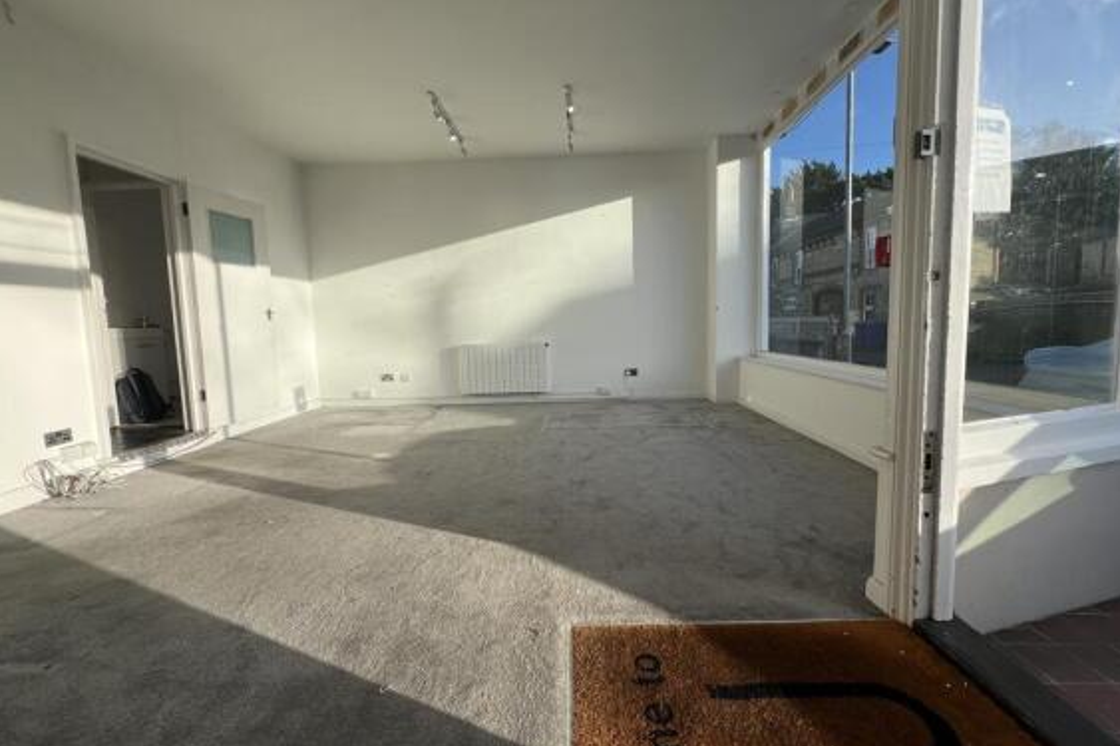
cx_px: 564
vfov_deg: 81.2
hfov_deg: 104.3
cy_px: 369
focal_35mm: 14
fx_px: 435
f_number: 1.8
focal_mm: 1.57
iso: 32
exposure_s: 1/951
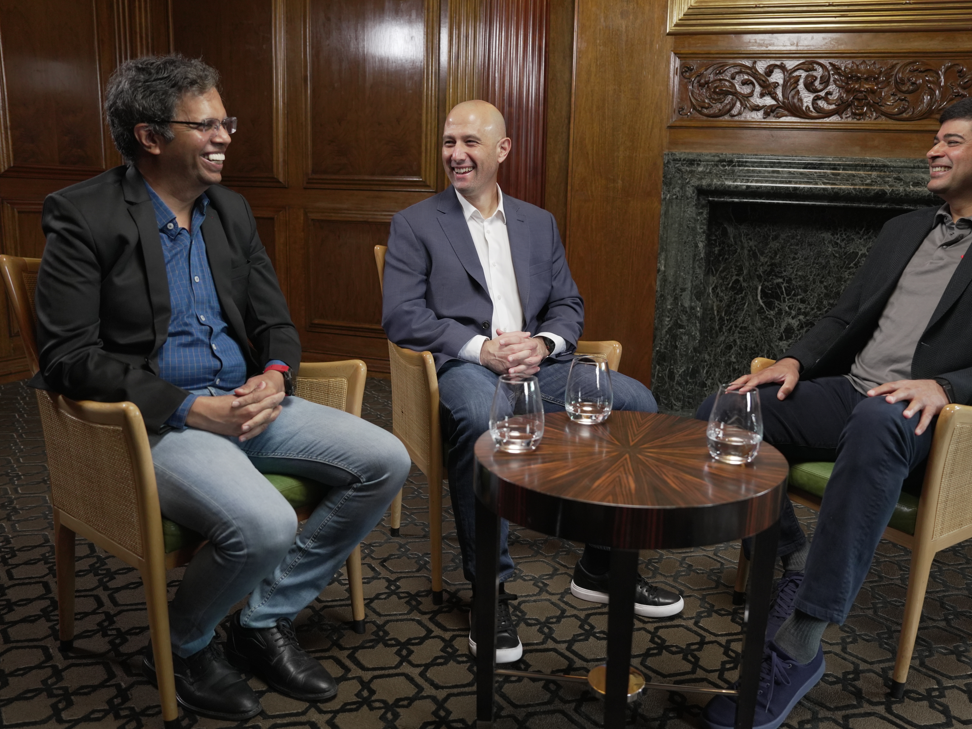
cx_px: 552
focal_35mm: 28
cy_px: 364
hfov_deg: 63.2
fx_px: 786
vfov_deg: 49.7
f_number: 3.2
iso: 1600
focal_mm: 25
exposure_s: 1/125
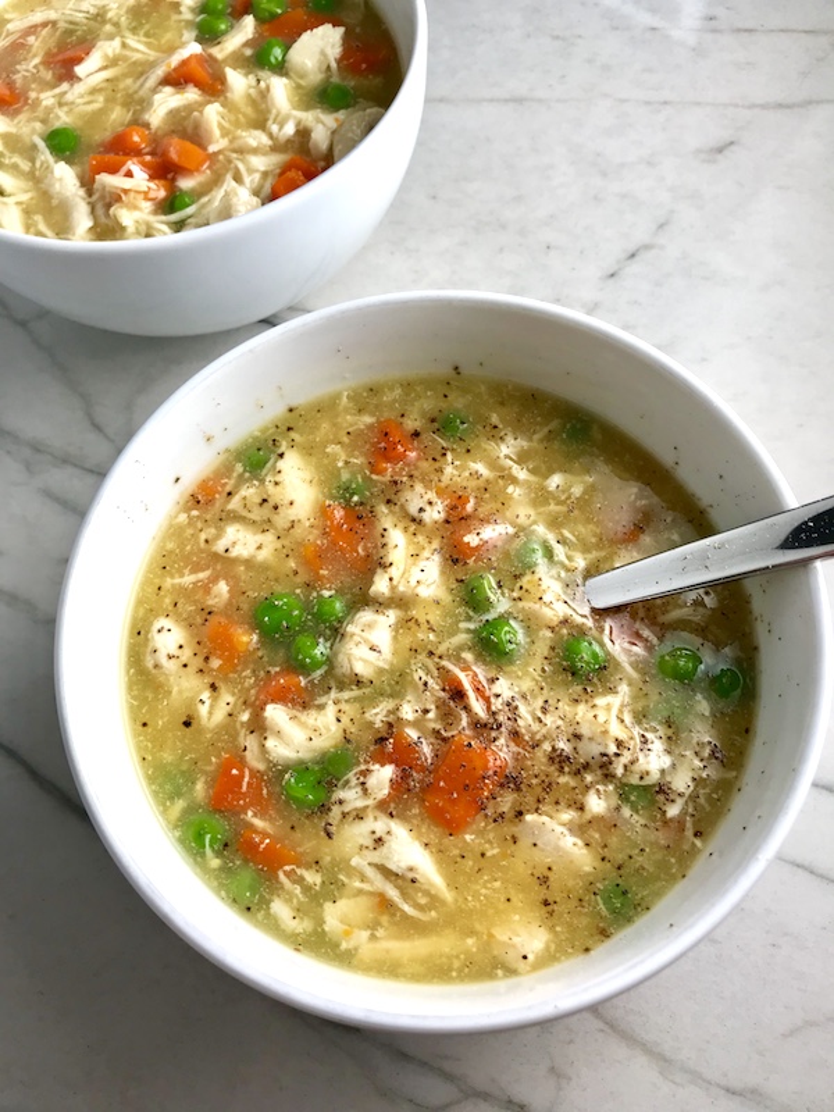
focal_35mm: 28
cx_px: 417
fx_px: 899
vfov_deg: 63.4
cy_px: 556
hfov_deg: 49.7
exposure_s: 1/159
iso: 20
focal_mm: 3.99
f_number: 1.8
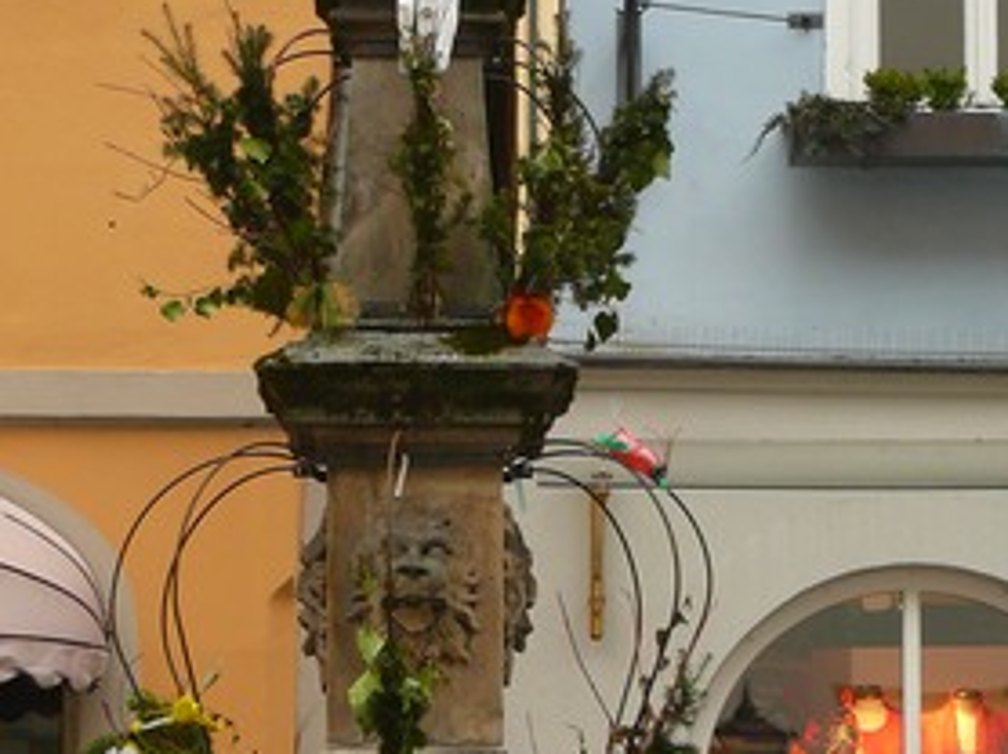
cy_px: 700
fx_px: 3928
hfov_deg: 14.6
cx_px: 526
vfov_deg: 10.9
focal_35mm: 135
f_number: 3.2
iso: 100
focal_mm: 10.6
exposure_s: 1/40
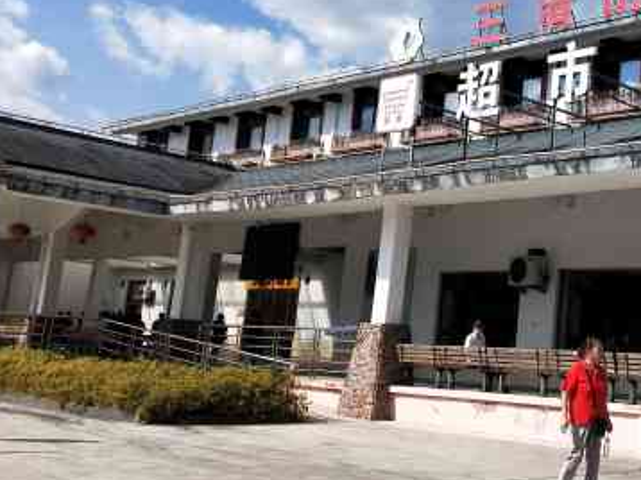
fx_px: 833
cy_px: 144
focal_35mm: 45
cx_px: 611
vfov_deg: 31.8
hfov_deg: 38.3
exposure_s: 1/2500
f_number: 1.7
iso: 33
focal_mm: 3.99
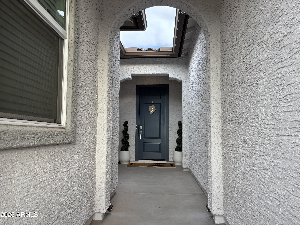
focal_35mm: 26
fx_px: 225
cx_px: 150
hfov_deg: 67.3
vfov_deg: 53.1
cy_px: 112
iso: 40
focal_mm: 5.96
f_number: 1.6
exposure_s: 1/198
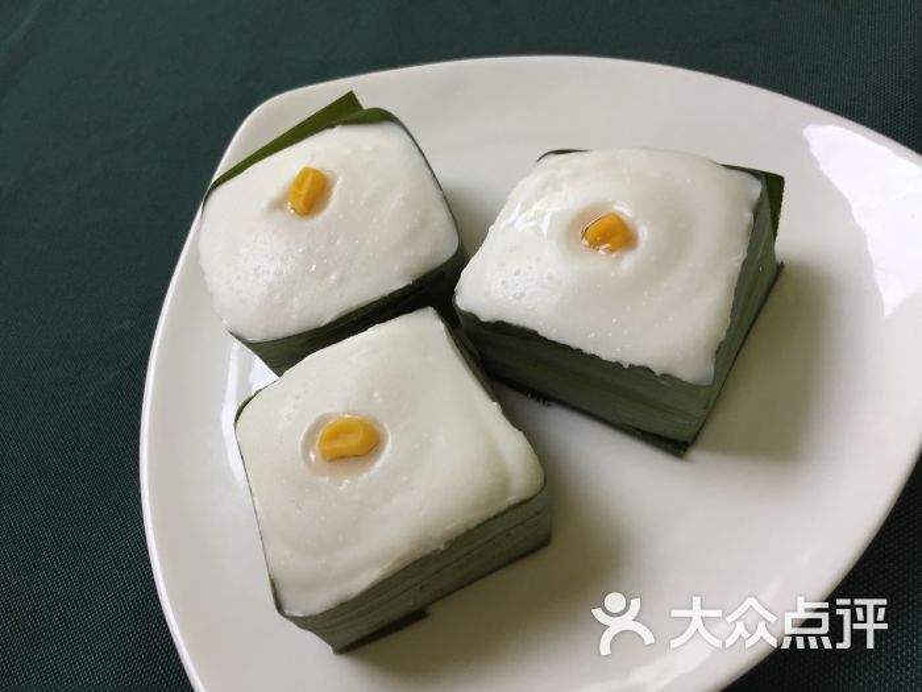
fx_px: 772
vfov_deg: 48.2
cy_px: 346
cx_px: 461
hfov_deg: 61.7
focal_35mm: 29
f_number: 2.2
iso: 50
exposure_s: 1/100
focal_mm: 4.15
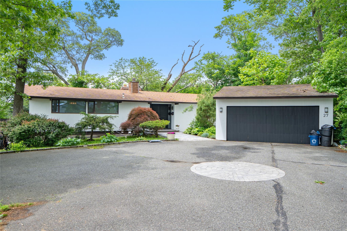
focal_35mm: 25
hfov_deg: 71.5
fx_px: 241
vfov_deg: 51.3
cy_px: 116
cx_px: 174
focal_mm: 25
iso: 100
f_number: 5
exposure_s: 1/200
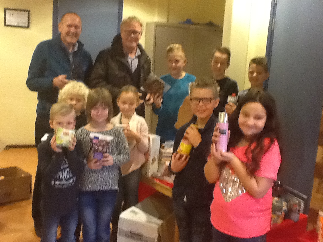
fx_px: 411
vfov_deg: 32.9
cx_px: 162
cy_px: 121
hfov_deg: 42.9
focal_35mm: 44
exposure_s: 1/24
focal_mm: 2.03
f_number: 2.4
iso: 320
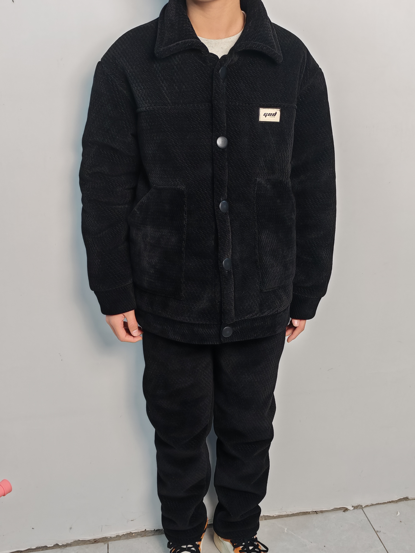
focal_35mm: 37
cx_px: 208
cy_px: 276
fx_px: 591
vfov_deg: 50.1
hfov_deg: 38.7
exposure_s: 1/50
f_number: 1.95
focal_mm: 5.52
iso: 125
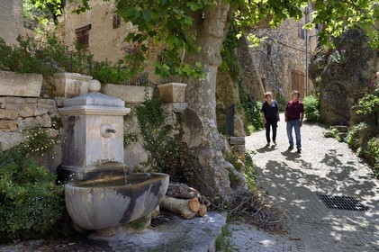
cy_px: 126
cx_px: 190
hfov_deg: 58.8
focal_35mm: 32
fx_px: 337
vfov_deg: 41.1
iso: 200
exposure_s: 1/160
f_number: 9
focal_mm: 32
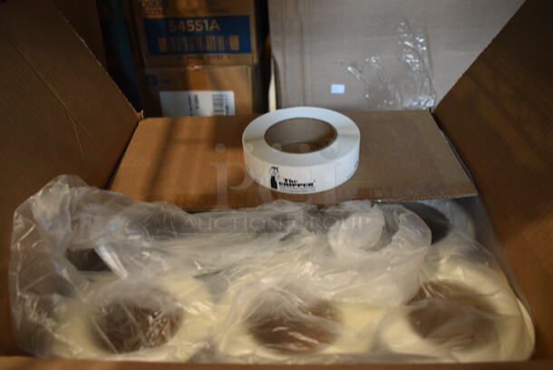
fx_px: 461
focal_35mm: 30
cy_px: 185
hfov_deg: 61.9
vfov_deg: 43.7
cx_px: 276
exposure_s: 1/125
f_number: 3.5
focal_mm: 20
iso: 1250
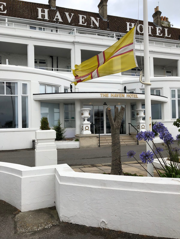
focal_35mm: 28
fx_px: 194
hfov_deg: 49.7
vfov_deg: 63.4
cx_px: 90
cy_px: 120
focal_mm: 3.99
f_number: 1.8
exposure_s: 1/2404
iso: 20
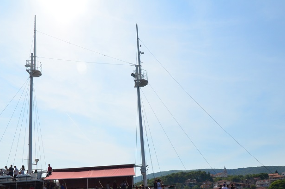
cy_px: 152
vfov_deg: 37.3
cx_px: 106
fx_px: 268
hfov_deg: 55.2
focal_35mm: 34
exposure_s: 1/5000
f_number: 5.6
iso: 400
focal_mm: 14
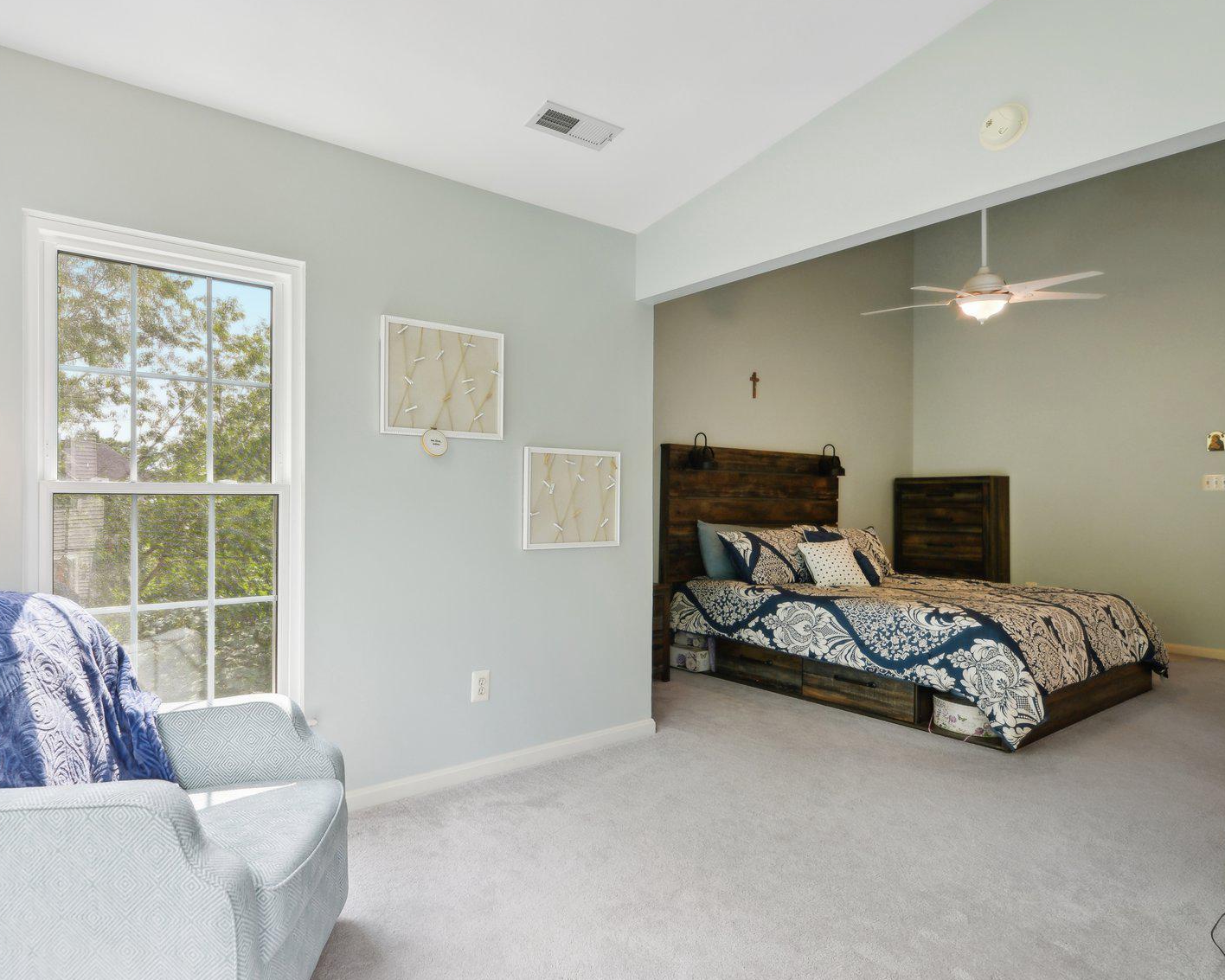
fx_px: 689
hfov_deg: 82.4
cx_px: 499
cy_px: 509
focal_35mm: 19
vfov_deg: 70.8
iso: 200
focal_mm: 14
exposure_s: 1/40
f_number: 7.1
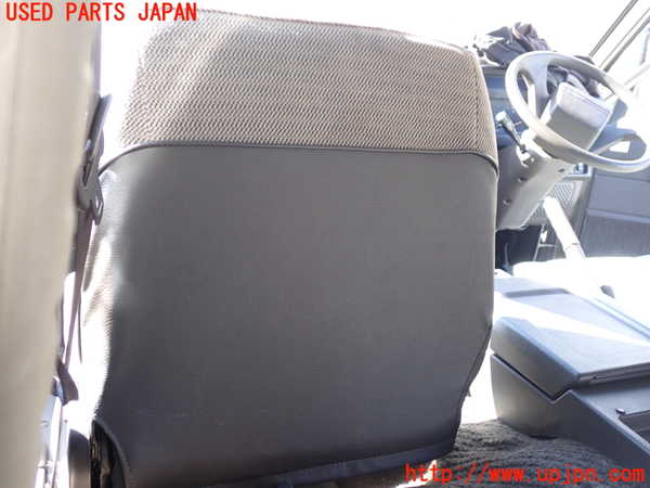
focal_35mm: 32
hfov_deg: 56.8
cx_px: 325
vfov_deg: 44.2
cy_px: 244
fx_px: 601
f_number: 2.4
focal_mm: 5.79
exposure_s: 1/60
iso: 200
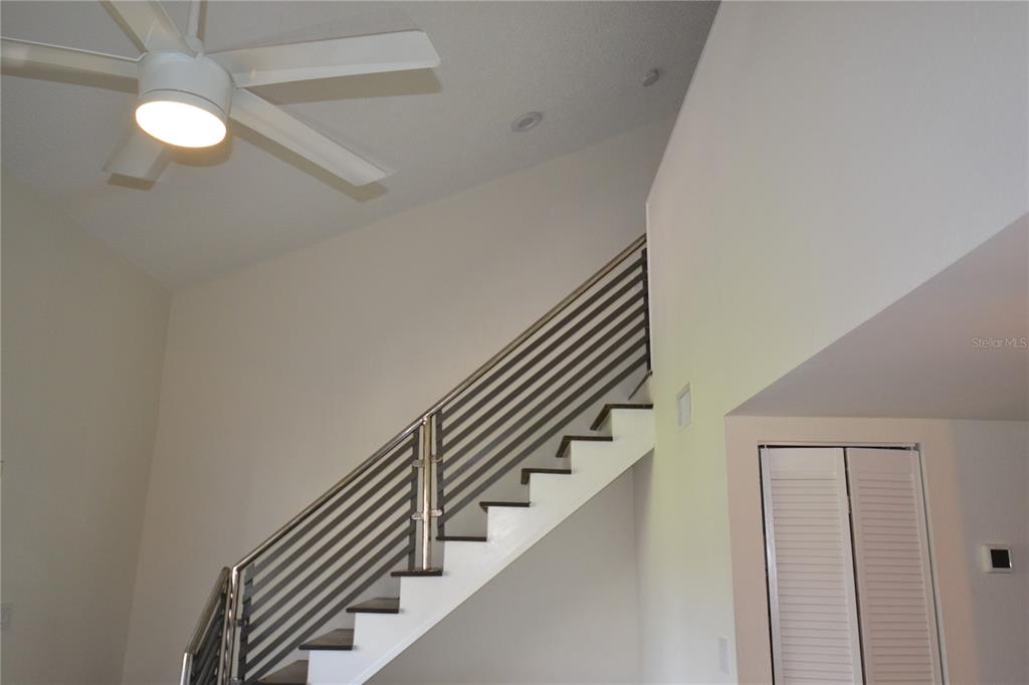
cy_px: 342
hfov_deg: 67.4
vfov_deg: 47.9
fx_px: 771
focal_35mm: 27
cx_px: 514
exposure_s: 1/60
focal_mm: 18
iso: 900
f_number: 4.5
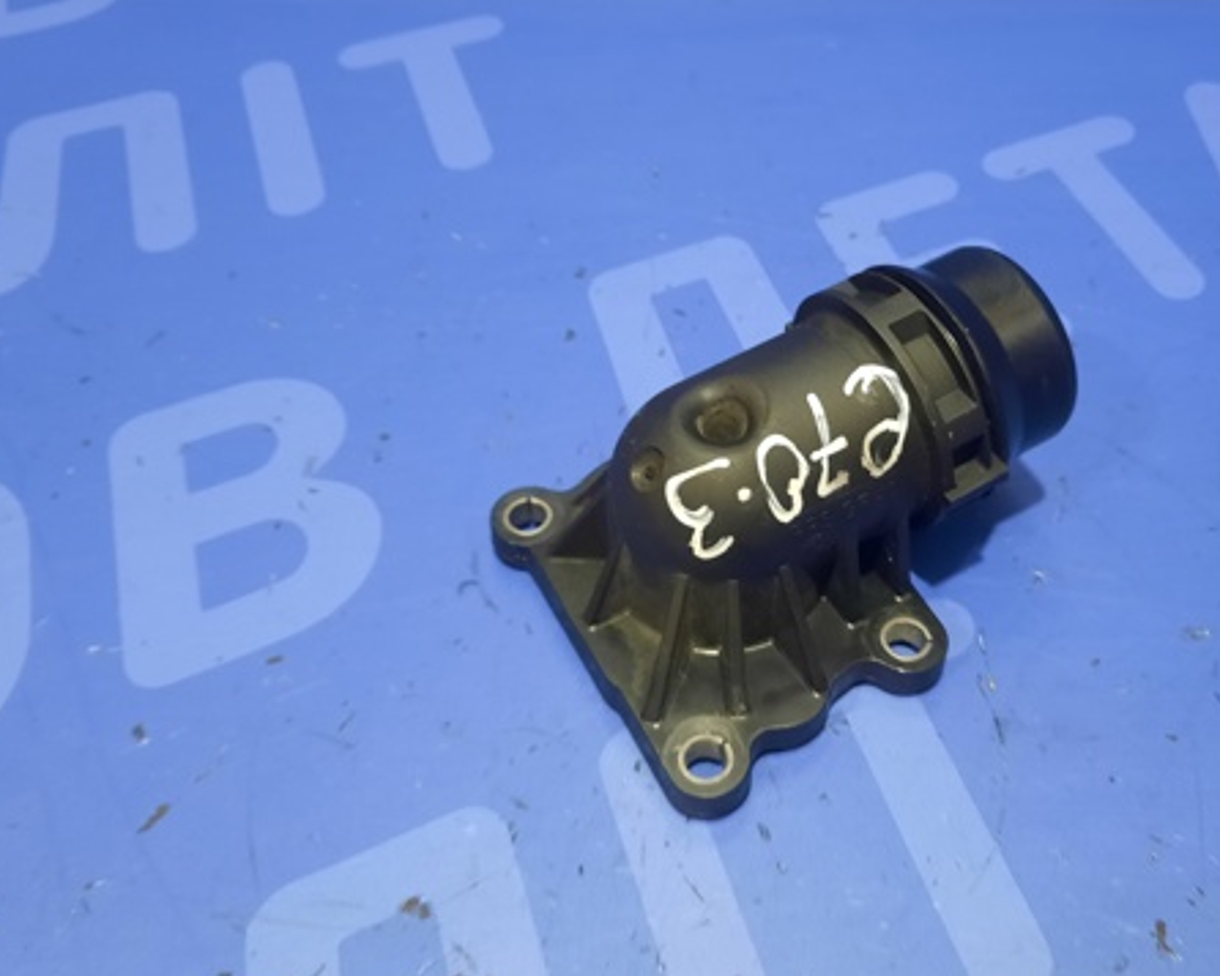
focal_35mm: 35
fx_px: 1264
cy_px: 437
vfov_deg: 42.2
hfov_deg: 51.1
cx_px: 750
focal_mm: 4.6
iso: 320
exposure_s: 1/25
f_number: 2
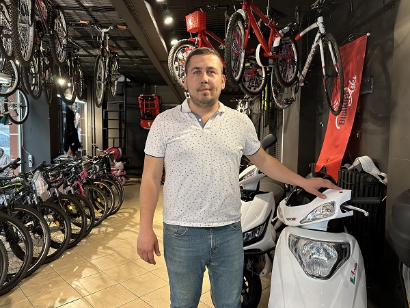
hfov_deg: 71.6
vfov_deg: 56.8
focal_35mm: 24
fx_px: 284
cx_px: 205
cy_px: 154
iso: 125
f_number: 1.78
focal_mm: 6.86
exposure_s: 1/100
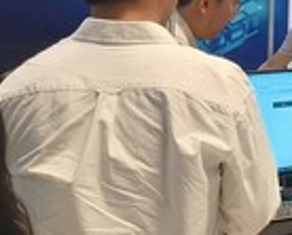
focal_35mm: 110
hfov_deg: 14.3
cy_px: -19
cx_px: 595
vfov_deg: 13.8
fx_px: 953
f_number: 1.8
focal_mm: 4
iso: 100
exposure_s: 1/60
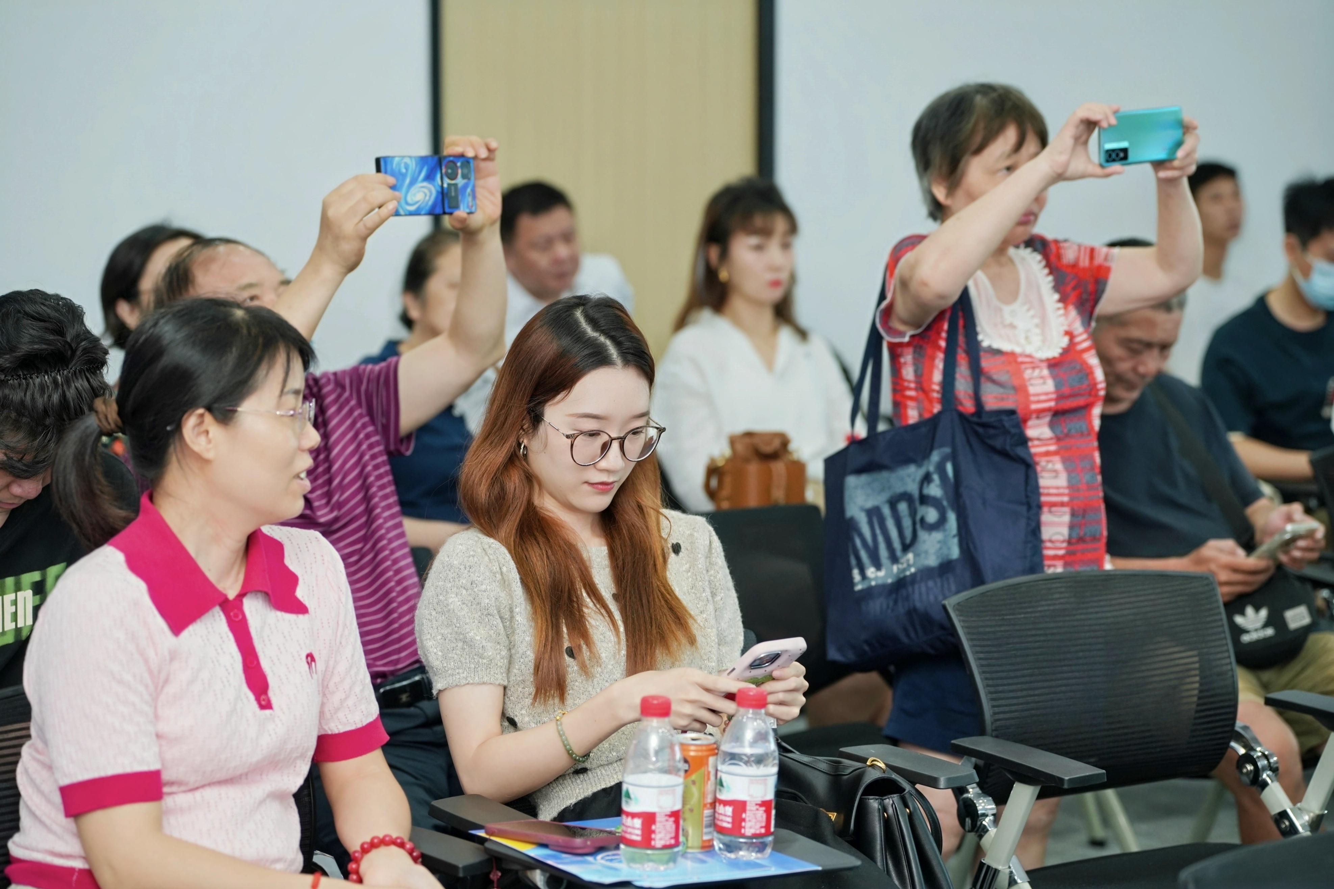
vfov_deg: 16.7
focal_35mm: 82
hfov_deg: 24.8
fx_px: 3038
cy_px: 444
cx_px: 667
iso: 500
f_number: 2.8
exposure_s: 1/200
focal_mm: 82
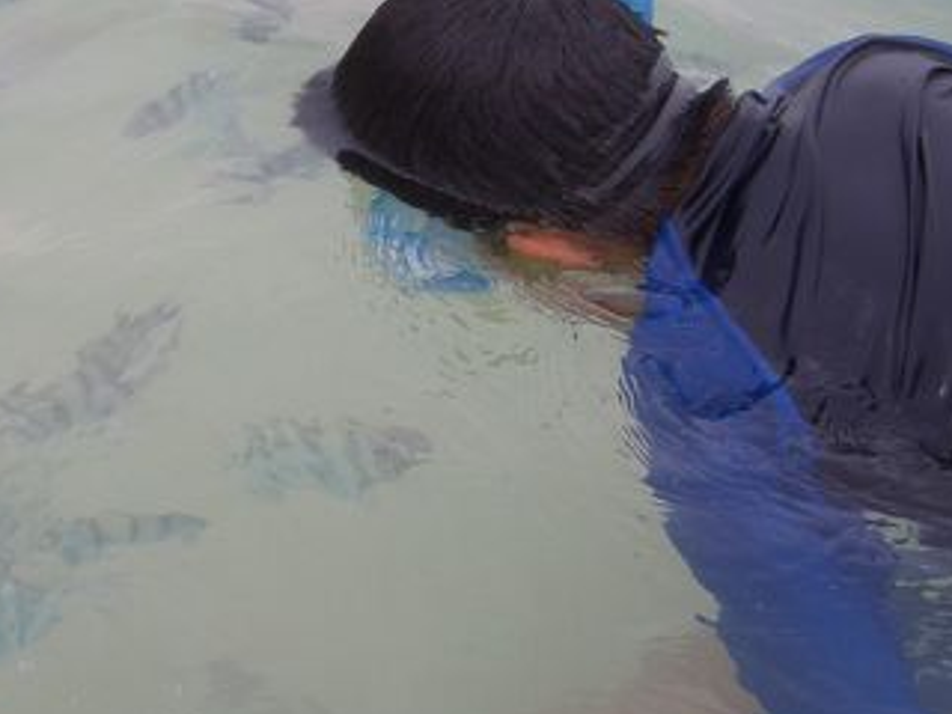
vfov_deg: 20.7
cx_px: 125
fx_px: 1953
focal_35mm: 71
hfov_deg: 26.6
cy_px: 338
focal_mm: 5.8
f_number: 2.6
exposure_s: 1/800
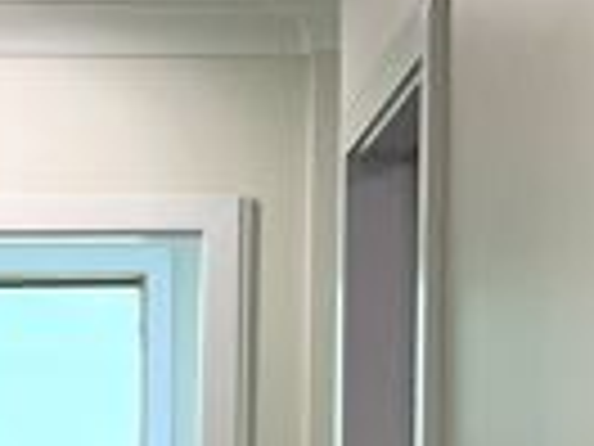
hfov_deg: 12.3
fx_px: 2711
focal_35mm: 158
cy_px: 829
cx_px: -50
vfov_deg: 9.0
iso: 64
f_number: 1.6
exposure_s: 1/100
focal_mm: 5.1
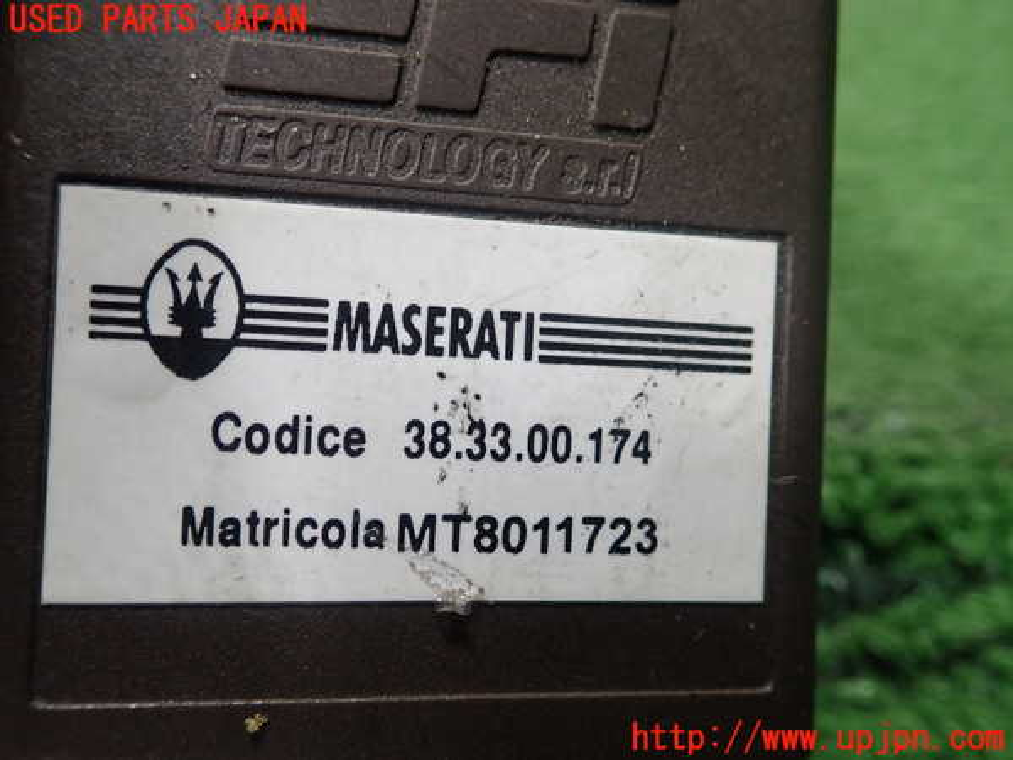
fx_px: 878
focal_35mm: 30
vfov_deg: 46.8
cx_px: 506
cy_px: 380
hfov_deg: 60.0
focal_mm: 5.5
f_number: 2.3
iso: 320
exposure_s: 1/125
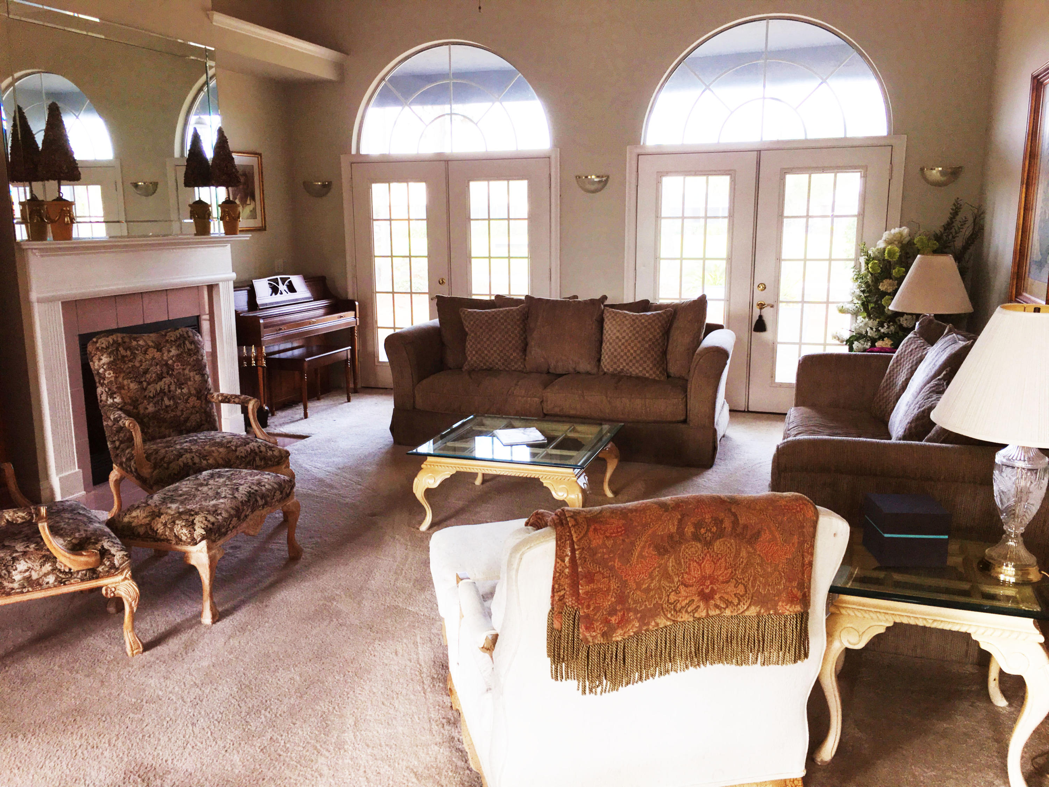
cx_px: 524
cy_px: 394
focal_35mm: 29
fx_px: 879
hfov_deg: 61.7
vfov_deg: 48.2
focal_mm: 4.15
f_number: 2.2
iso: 25
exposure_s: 1/78
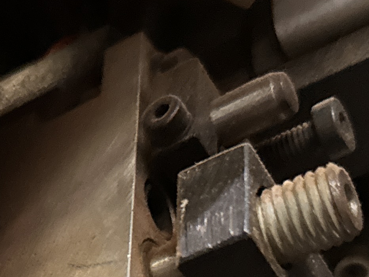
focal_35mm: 104
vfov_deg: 12.7
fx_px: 1109
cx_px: -64
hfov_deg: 18.0
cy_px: 525
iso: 1000
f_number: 1.78
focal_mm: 6.86
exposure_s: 1/33
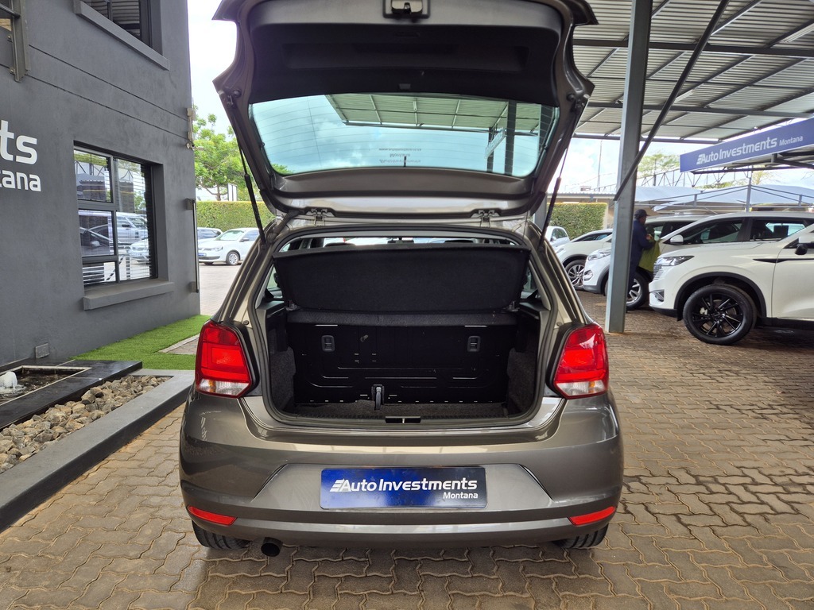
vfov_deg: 58.9
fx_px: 541
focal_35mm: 23
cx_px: 407
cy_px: 305
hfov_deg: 73.9
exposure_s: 1/220
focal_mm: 5.4
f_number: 1.8
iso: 25
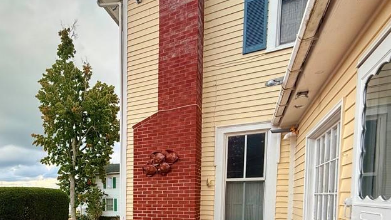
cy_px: 214
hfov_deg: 69.0
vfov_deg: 40.8
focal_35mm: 25
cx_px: 96
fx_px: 259
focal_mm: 2.22
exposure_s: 1/349
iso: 64
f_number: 2.2
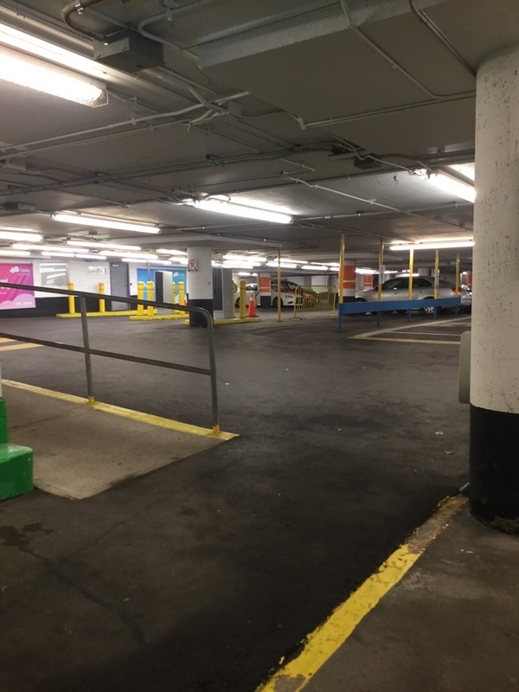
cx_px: 260
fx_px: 620
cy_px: 346
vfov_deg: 58.4
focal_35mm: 31
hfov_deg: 45.4
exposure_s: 1/30
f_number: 2.4
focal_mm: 3.3
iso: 64
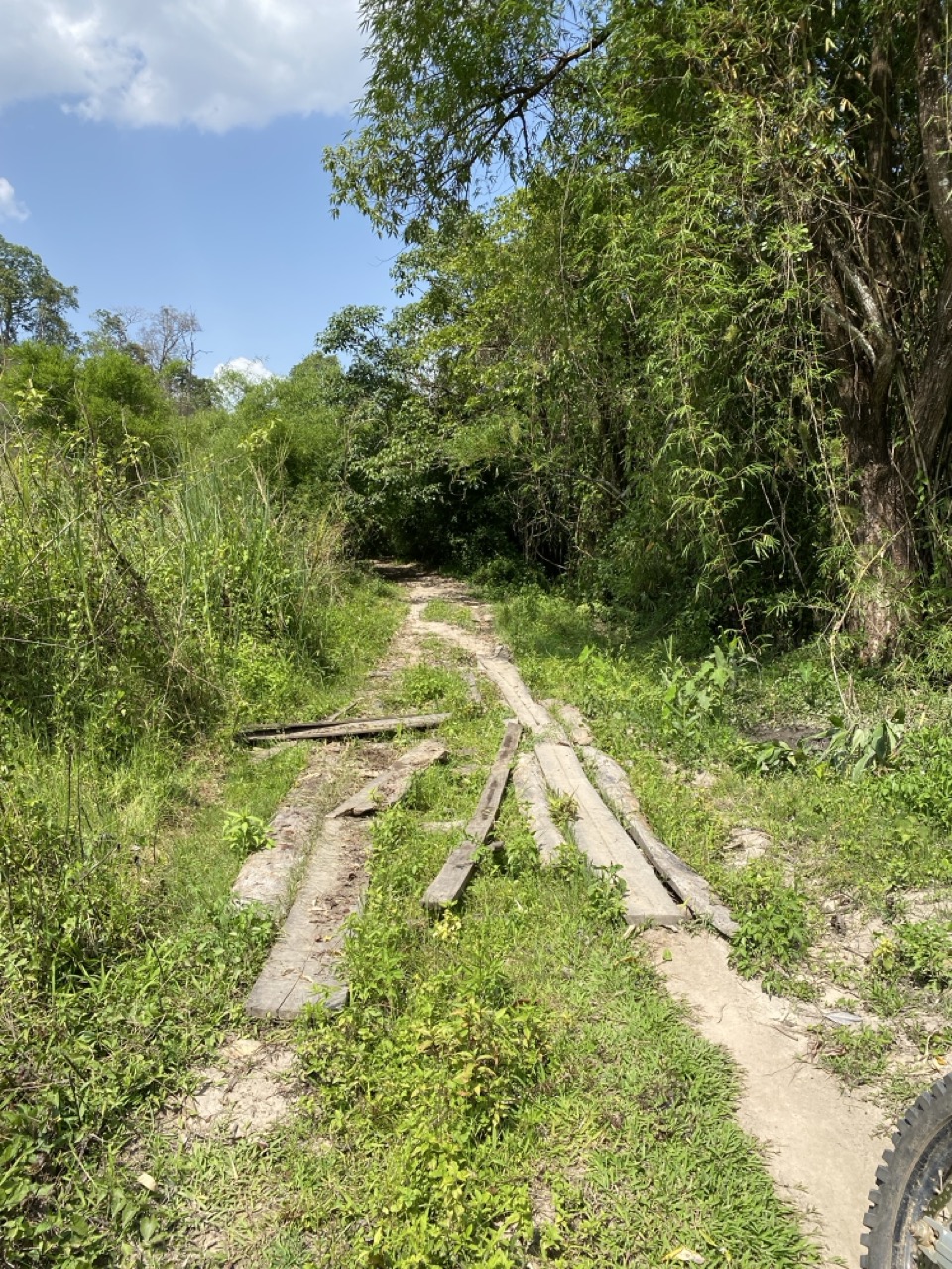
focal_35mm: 26
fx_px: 953
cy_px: 634
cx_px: 476
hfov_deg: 53.1
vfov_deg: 67.3
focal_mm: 4.25
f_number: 1.8
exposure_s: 1/1838
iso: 32
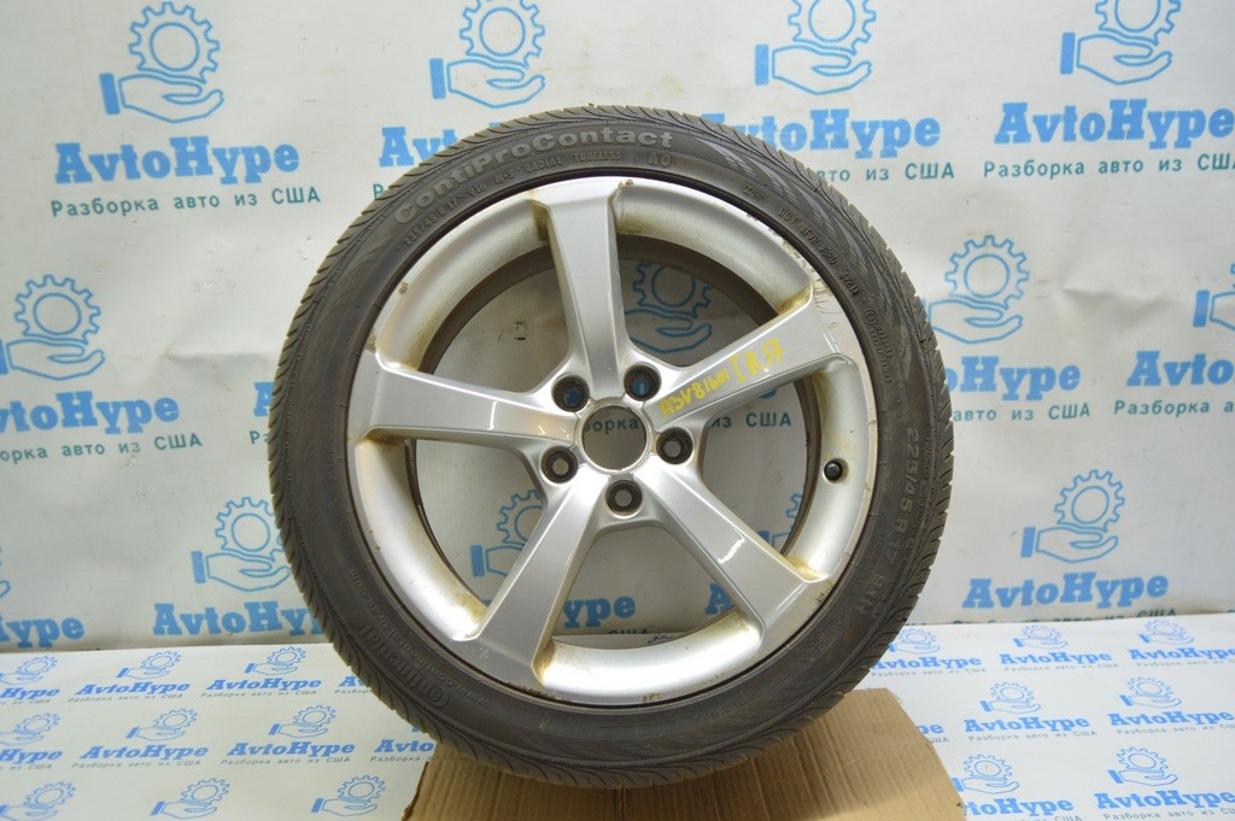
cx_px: 618
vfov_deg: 43.5
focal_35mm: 30
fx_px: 1028
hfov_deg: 62.0
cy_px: 410
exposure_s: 1/40
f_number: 3.5
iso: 400
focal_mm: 20
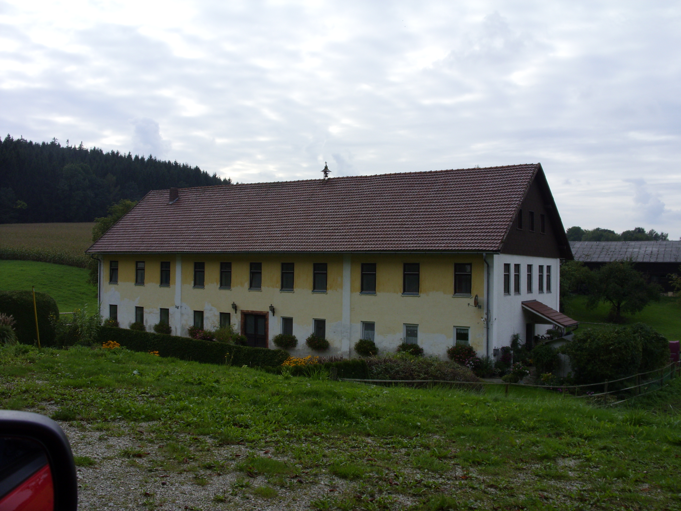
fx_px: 748
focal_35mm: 38
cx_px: 340
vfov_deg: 37.7
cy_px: 256
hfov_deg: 49.0
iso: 50
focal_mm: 6.3
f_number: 4.9
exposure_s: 1/260
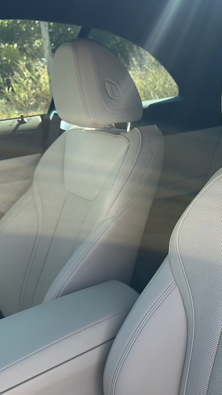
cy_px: 195
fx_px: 387
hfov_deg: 29.9
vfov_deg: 54.0
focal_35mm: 37
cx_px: 221
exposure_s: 1/786
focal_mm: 6.86
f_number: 1.78
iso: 80
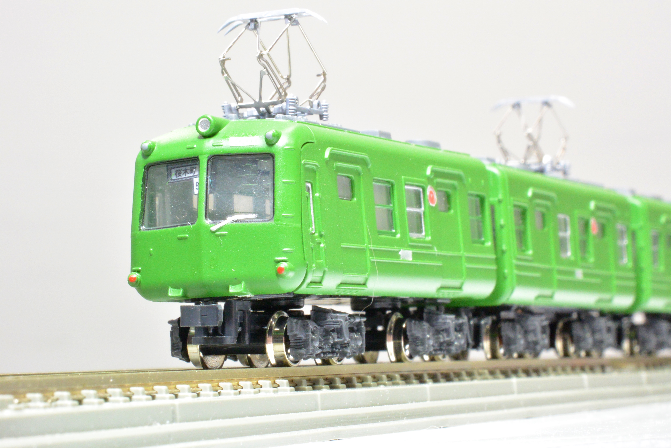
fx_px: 2013
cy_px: 224
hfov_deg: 18.9
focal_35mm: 108
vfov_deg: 12.7
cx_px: 336
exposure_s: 1/1.3
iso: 800
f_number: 22
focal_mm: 40
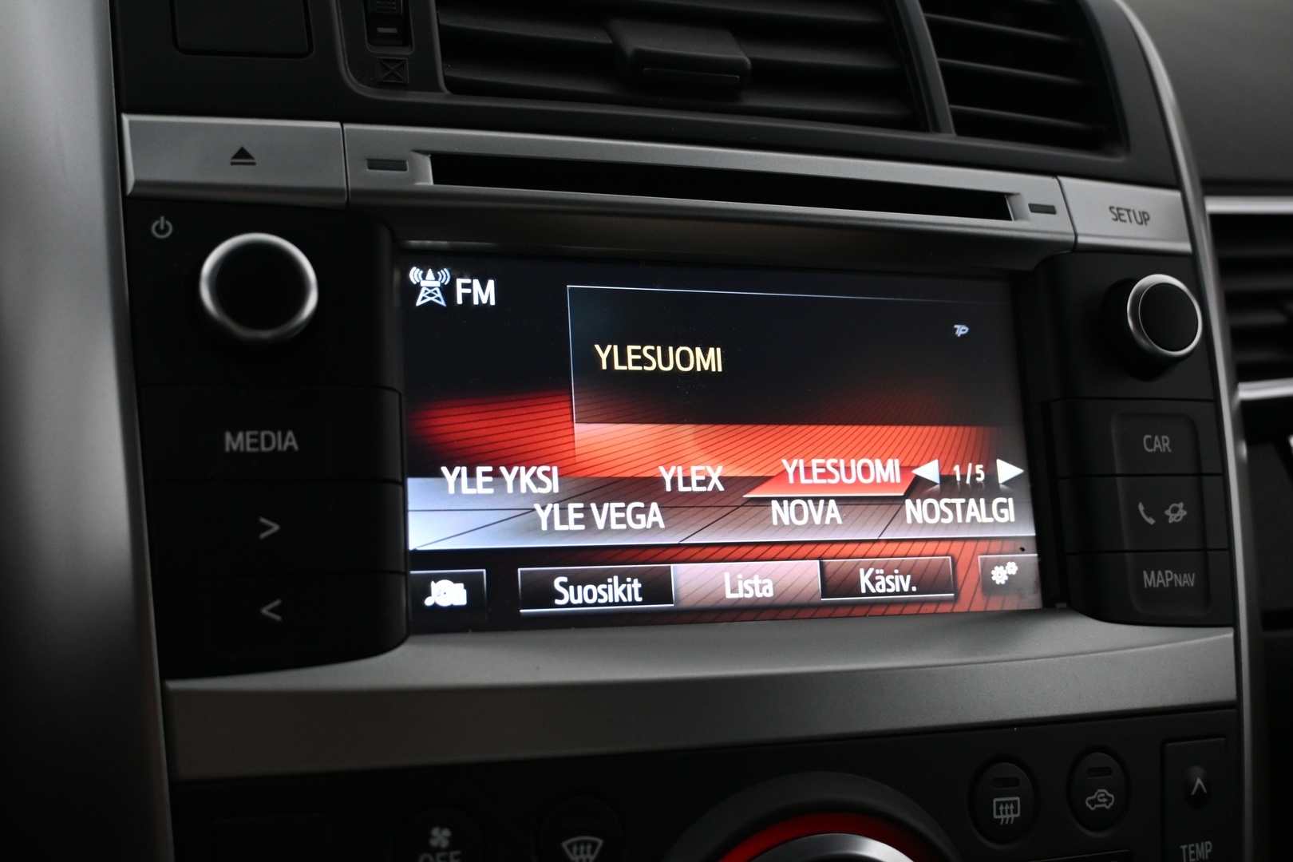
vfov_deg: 33.6
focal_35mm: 40
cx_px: 646
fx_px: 1428
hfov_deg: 48.7
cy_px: 431
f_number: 4.5
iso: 1000
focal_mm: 26.5
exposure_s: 1/40
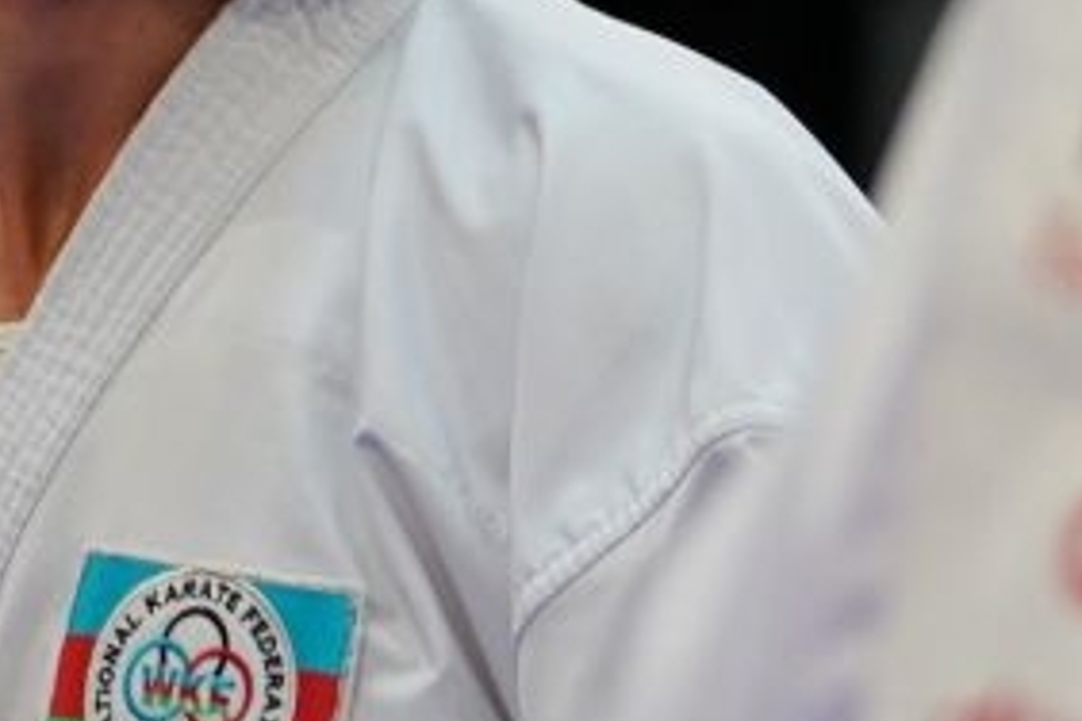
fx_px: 35282
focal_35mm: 1174
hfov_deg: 1.8
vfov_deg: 1.2
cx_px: 706
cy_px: 564
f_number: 2.8
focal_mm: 184
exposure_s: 1/1000
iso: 1250
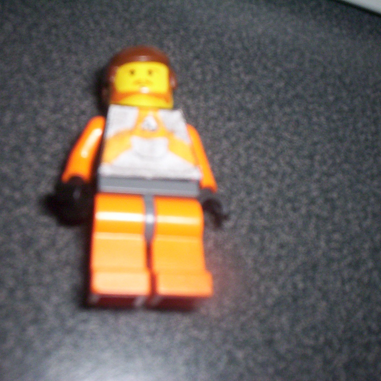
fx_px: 560
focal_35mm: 45
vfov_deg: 37.6
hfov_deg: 37.2
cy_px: 191
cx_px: 130
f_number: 4.5
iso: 140
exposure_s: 1/60
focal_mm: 4.99
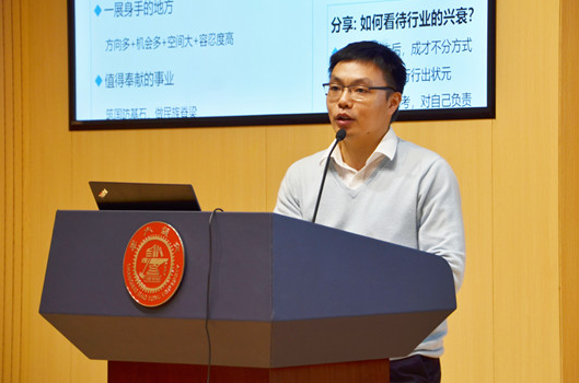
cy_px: 168
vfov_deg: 7.3
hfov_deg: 11.0
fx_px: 3000
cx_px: 319
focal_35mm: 187
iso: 200
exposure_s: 1/25
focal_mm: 110
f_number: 5.6
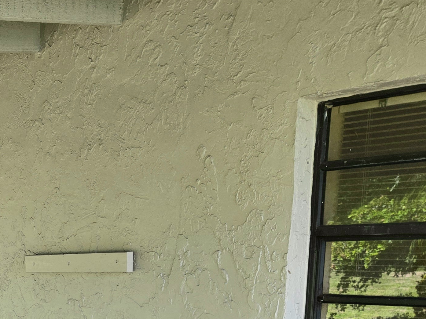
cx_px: -41
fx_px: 812
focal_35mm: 66
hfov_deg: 27.0
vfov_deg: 20.4
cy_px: 415
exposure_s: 1/182
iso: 80
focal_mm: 5.4
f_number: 1.8
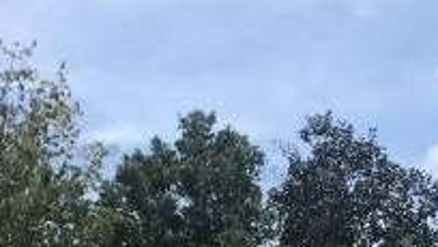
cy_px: 698
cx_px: 603
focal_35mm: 153
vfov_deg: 7.2
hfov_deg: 13.4
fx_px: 1778
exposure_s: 1/2336
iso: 20
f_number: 1.8
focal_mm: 3.99
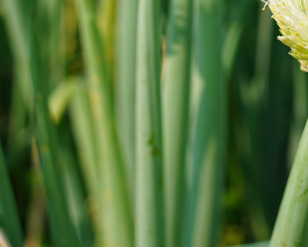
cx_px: 305
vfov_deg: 12.9
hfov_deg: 16.1
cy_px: -42
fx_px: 1067
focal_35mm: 117
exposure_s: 1/400
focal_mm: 42
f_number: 4
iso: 100
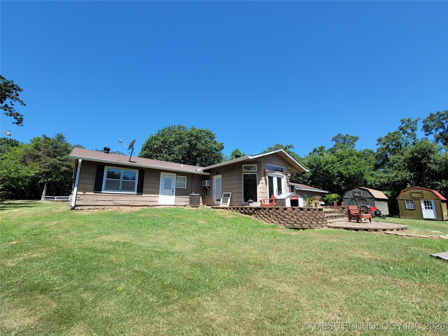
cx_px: 224
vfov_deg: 89.9
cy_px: 168
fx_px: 168
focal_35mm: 13
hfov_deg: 106.2
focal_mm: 2.2
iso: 64
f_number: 2.2
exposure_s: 1/1300
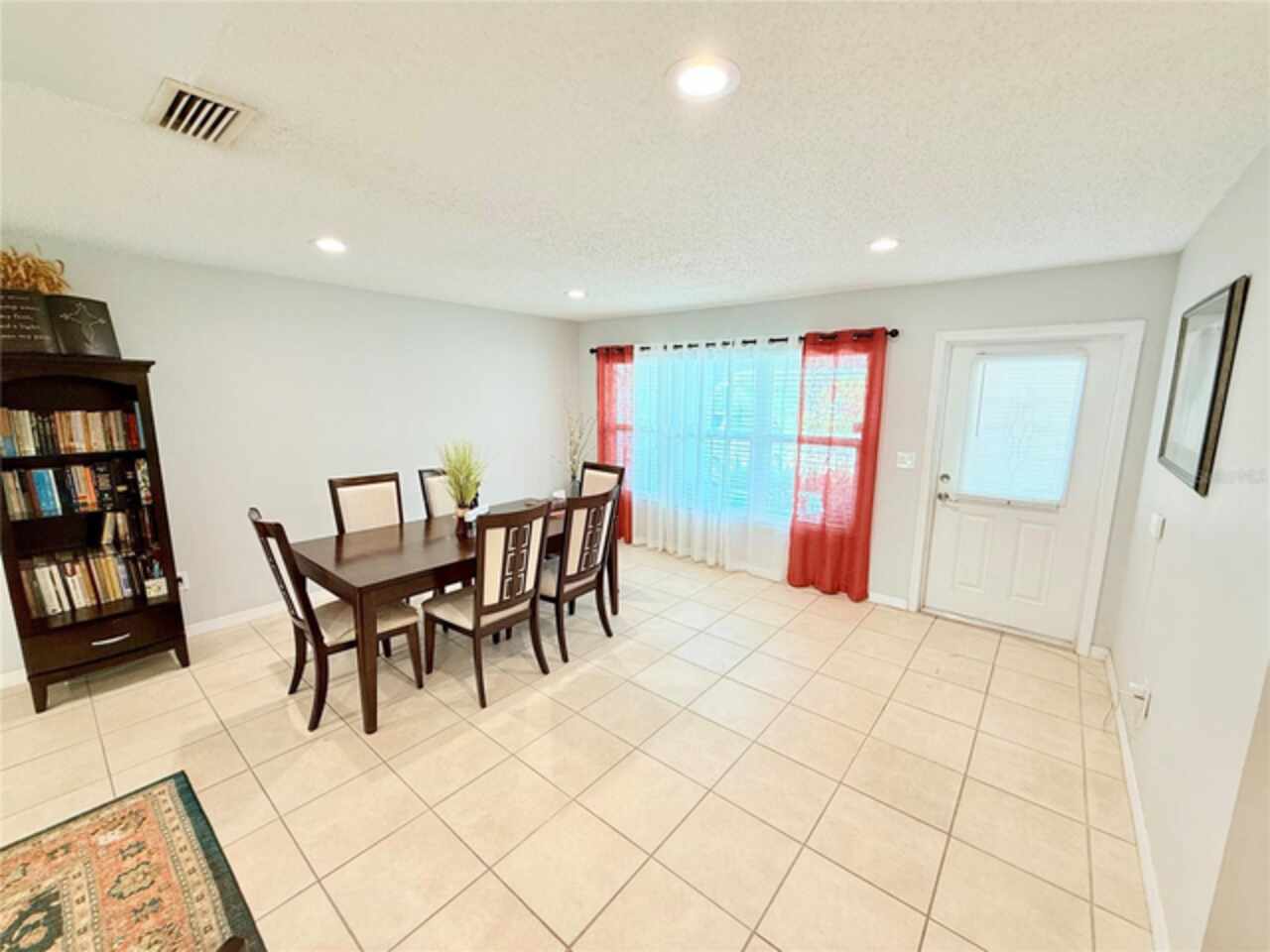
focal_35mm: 14
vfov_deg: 85.7
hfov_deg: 102.1
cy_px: 476
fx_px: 514
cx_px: 635
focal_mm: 2.22
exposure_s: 1/30
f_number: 2.2
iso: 80
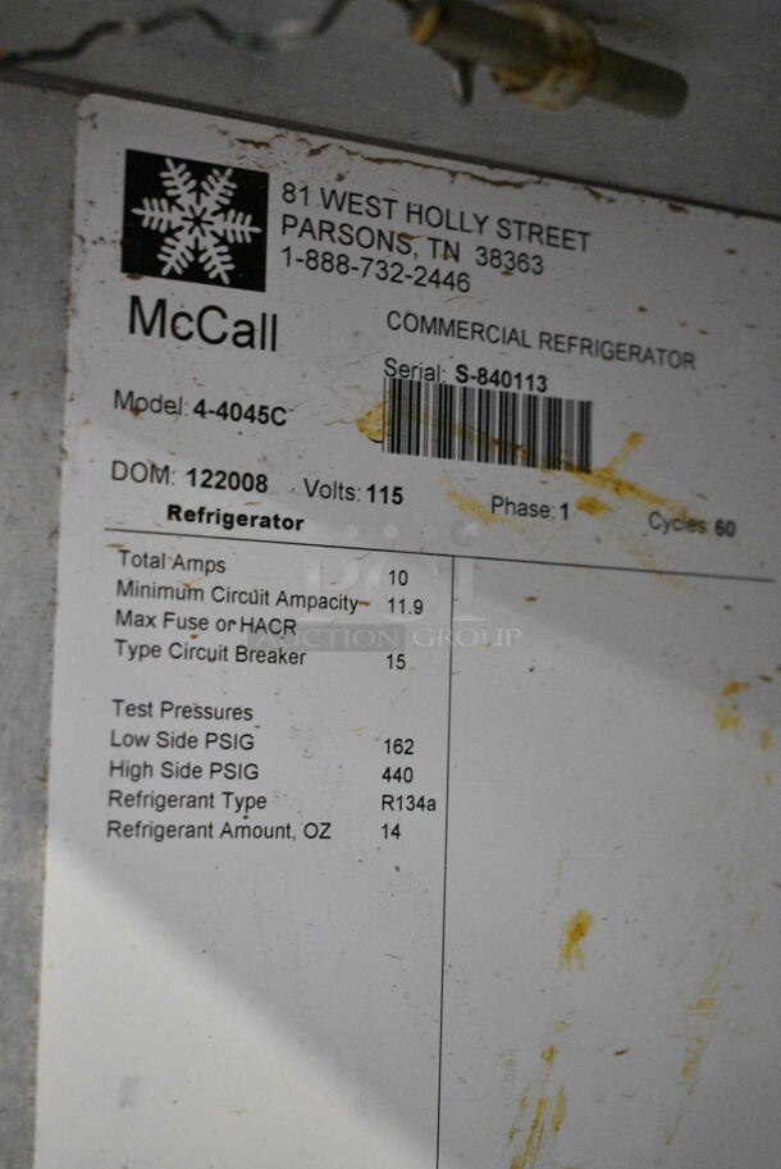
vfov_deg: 35.0
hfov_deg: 23.8
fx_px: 1852
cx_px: 390
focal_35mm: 57
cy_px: 584
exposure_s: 1/60
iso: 5600
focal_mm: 38
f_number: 4.8
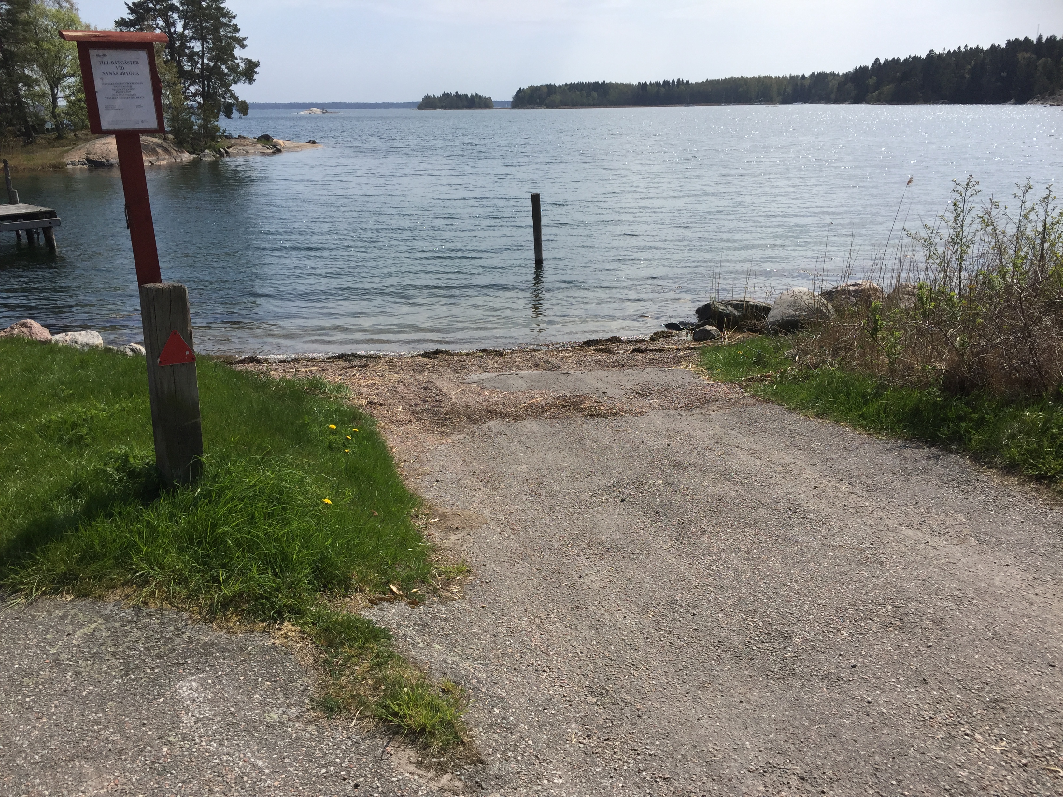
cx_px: 532
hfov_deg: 61.7
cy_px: 398
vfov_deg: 48.2
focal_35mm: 29
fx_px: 891
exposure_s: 1/2825
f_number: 2.2
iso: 32
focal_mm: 4.15
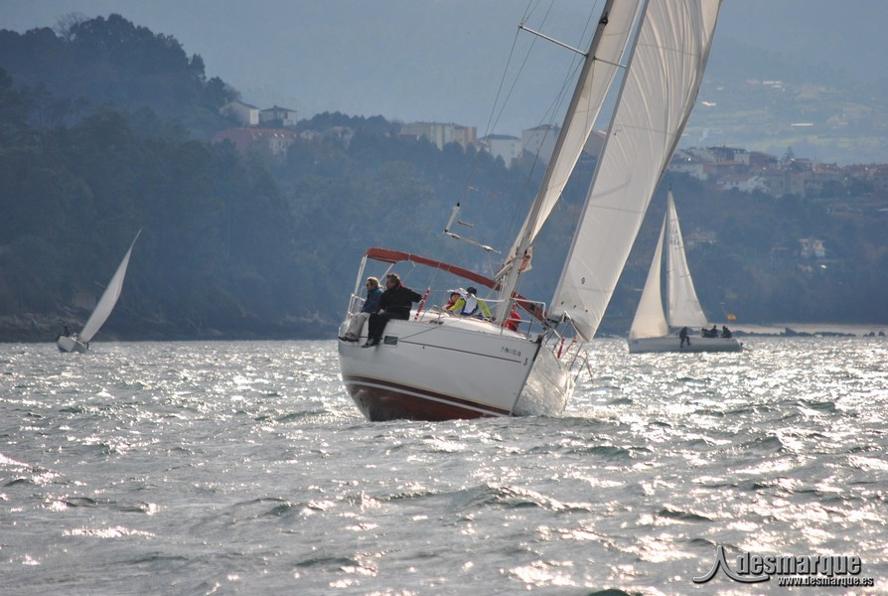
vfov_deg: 4.6
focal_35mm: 300
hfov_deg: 6.9
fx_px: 7415
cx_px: 444
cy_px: 298
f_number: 5.6
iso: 200
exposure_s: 1/1250
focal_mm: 200
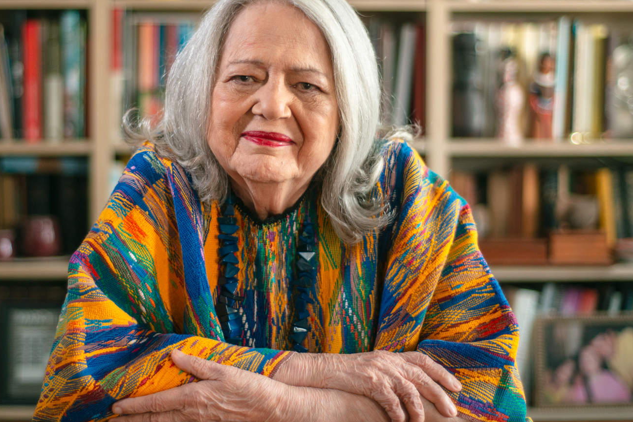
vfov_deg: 18.6
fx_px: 1284
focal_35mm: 73
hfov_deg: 27.6
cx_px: 253
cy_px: 142
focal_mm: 50
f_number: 1.8
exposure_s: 1/250
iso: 400
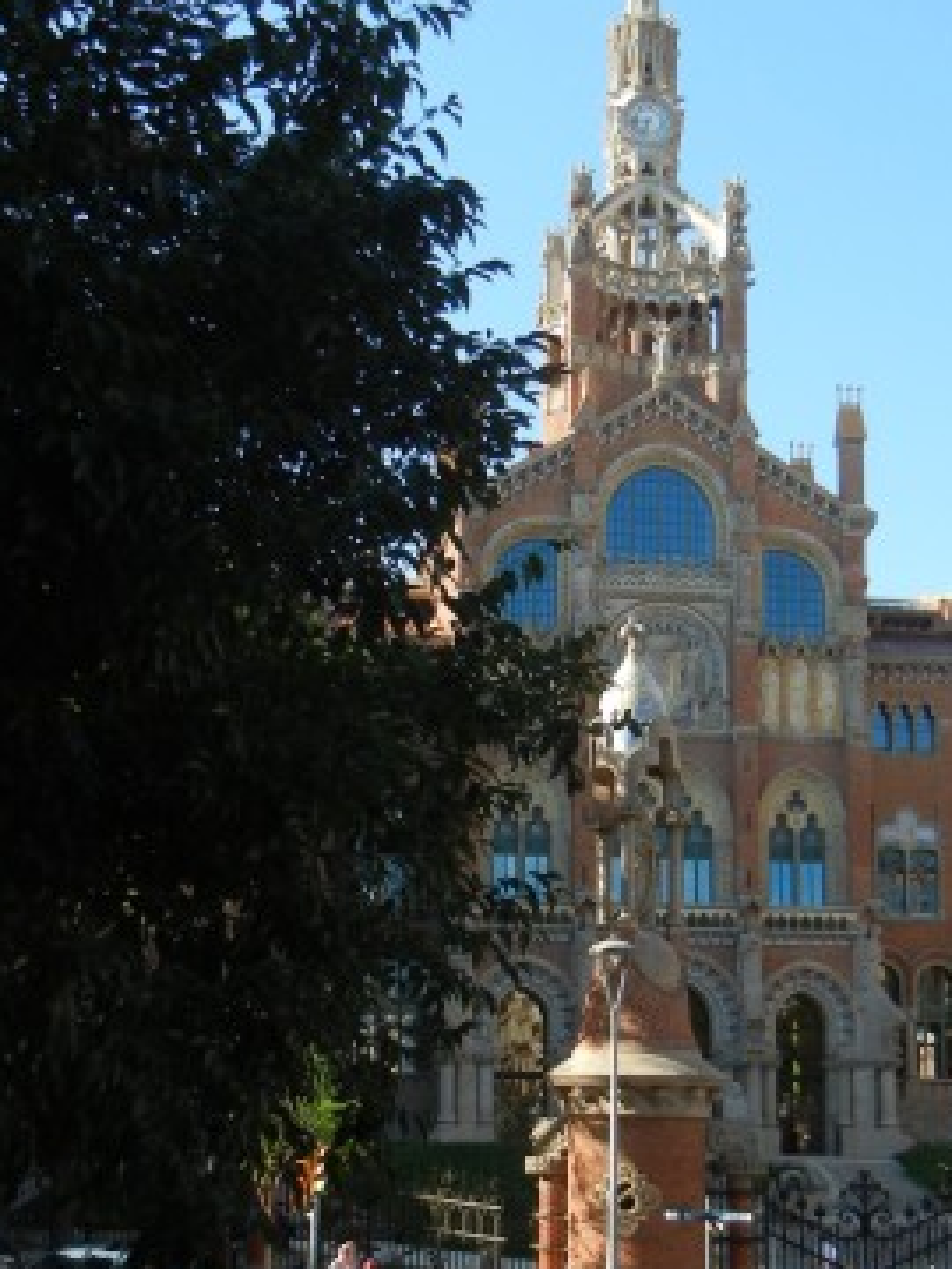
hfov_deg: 22.9
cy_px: 744
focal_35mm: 64
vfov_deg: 30.2
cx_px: 522
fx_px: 2347
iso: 160
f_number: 3.5
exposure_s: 1/604
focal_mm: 5.4
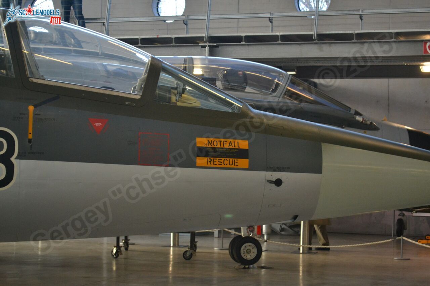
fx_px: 985
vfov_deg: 16.5
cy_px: 143
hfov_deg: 24.6
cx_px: 215
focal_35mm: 82
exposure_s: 1/60
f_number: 5.6
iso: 1250
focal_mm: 55
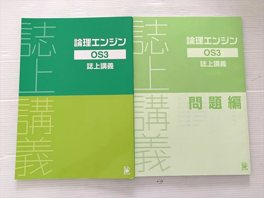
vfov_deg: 53.1
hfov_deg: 67.3
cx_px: 132
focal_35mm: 26
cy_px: 99
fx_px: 198
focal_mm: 4.25
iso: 100
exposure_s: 1/60
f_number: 1.8
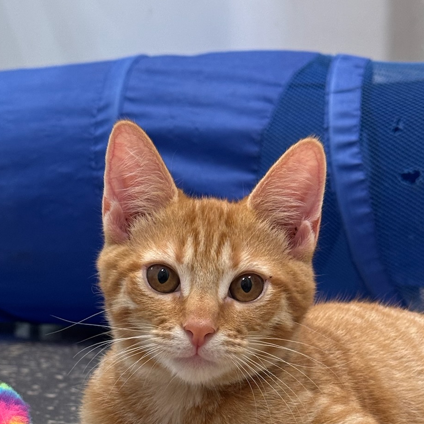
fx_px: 1316
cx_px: 203
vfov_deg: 18.0
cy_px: 392
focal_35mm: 95
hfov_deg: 18.3
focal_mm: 6.76
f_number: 1.78
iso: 125
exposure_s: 1/60
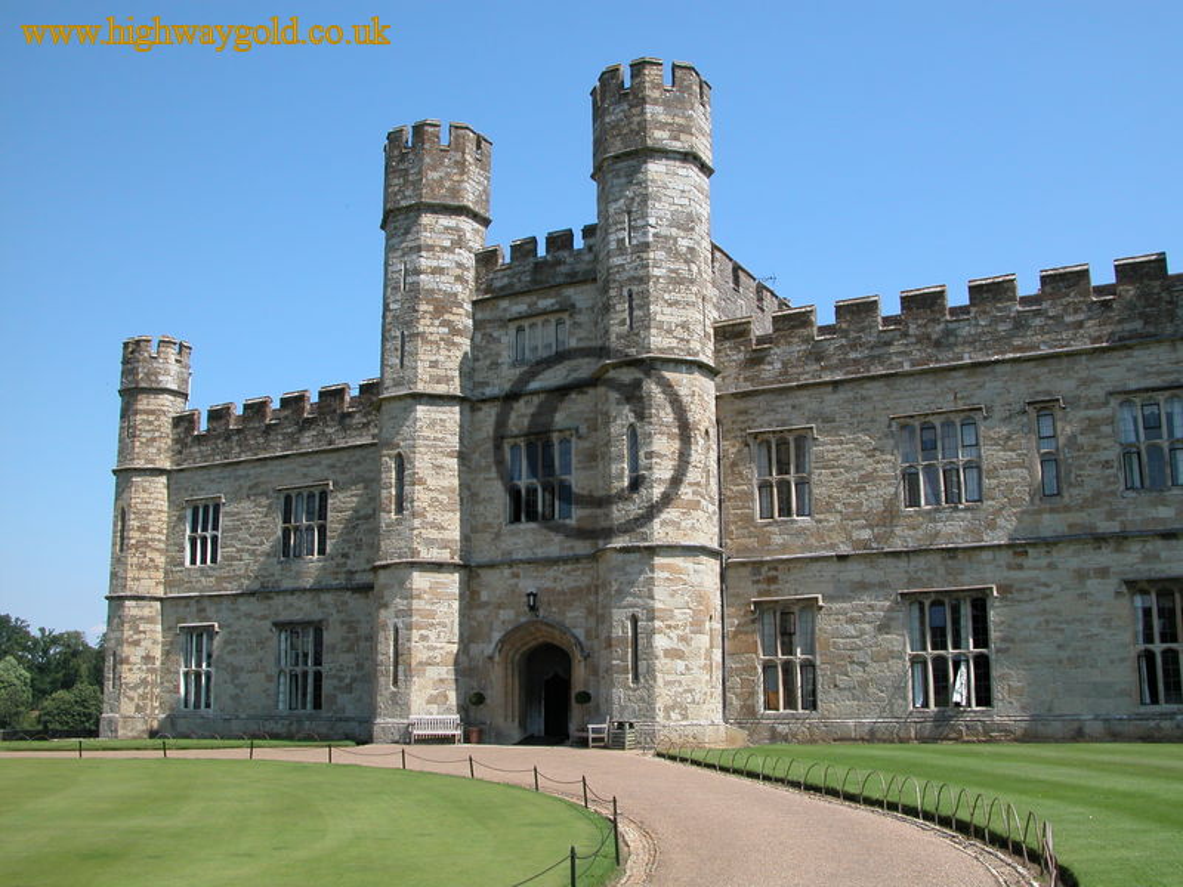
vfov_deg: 40.7
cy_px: 444
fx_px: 1196
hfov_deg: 52.6
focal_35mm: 35
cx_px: 592
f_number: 6.3
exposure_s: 1/289
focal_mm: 8.9
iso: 100
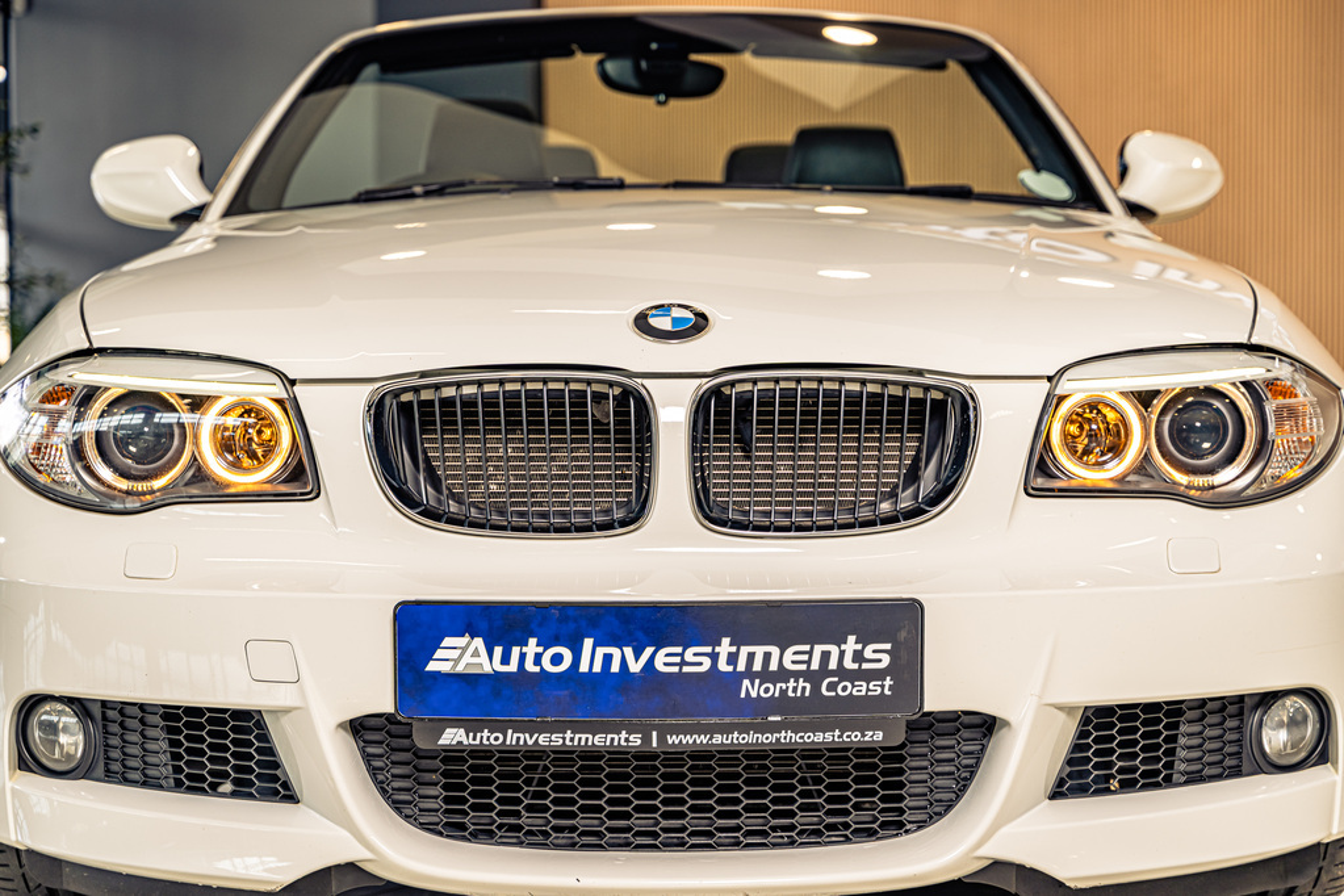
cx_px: 672
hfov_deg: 31.9
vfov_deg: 21.6
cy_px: 448
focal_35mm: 63
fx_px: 2352
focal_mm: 63
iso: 160
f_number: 3.5
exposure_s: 1/160
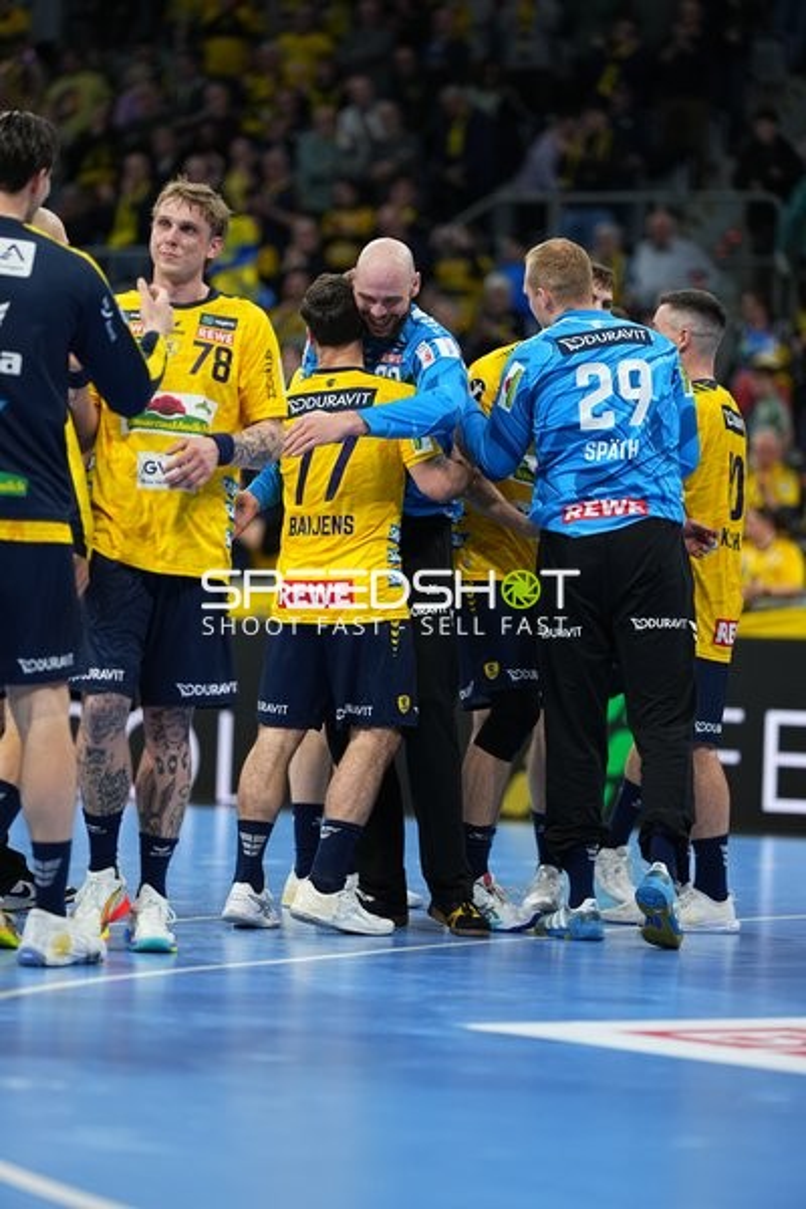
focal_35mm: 135
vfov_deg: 15.2
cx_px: 403
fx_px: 4533
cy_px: 604
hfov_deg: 10.2
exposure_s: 1/1600
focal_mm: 135
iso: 1000
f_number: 1.8
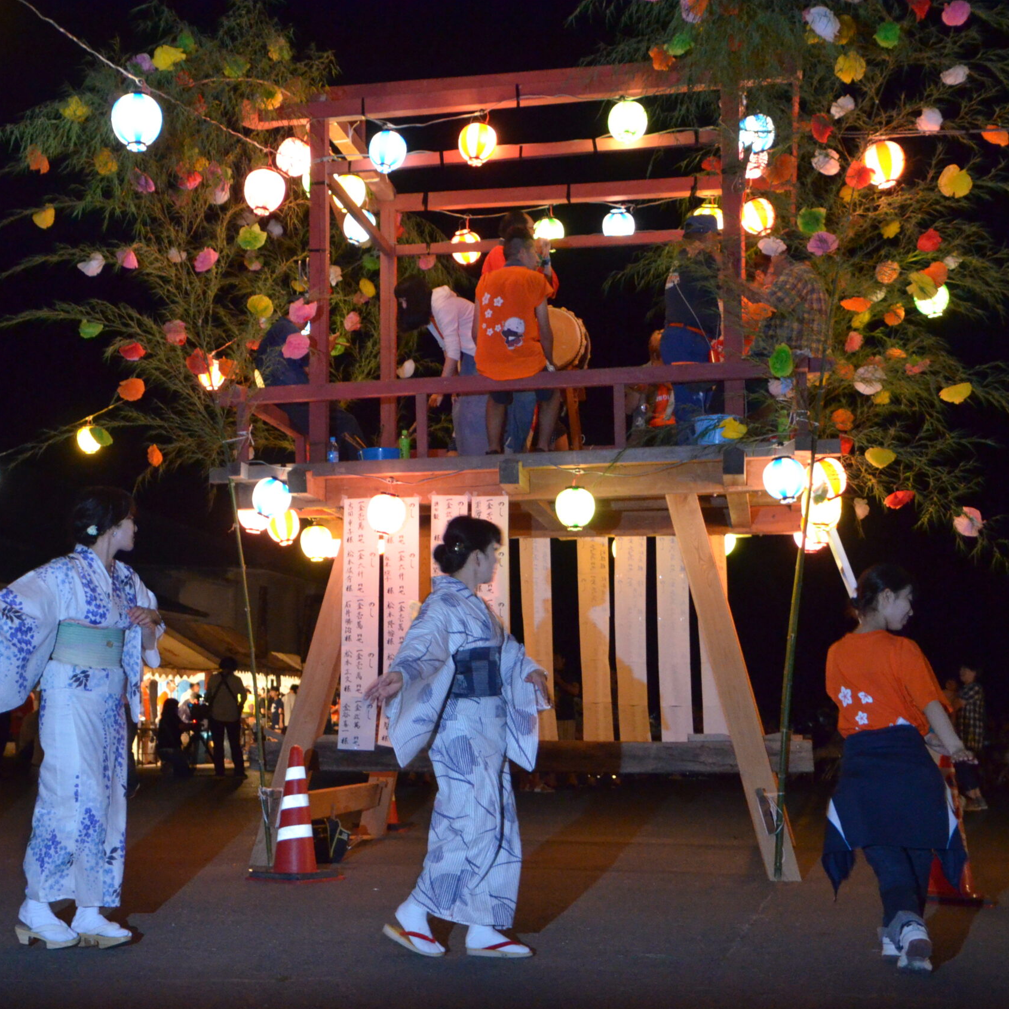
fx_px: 1781
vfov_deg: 31.6
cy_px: 504
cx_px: 312
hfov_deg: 31.3
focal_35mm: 54
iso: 4000
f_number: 4
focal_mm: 28
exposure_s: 1/30
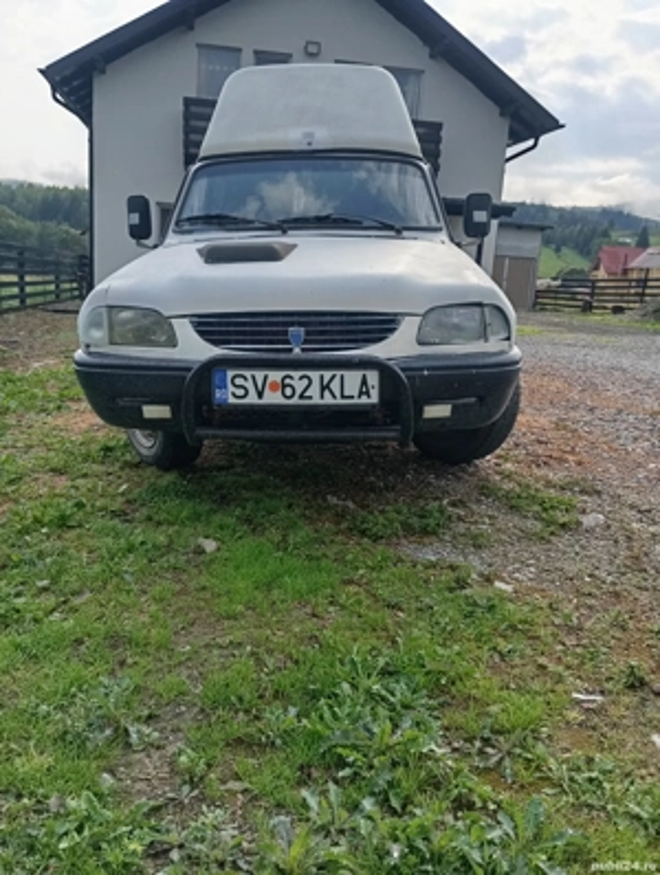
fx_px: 710
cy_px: 438
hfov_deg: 49.9
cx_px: 330
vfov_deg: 63.4
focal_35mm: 28
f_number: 1.8
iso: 111
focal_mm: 4.22
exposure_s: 1/313
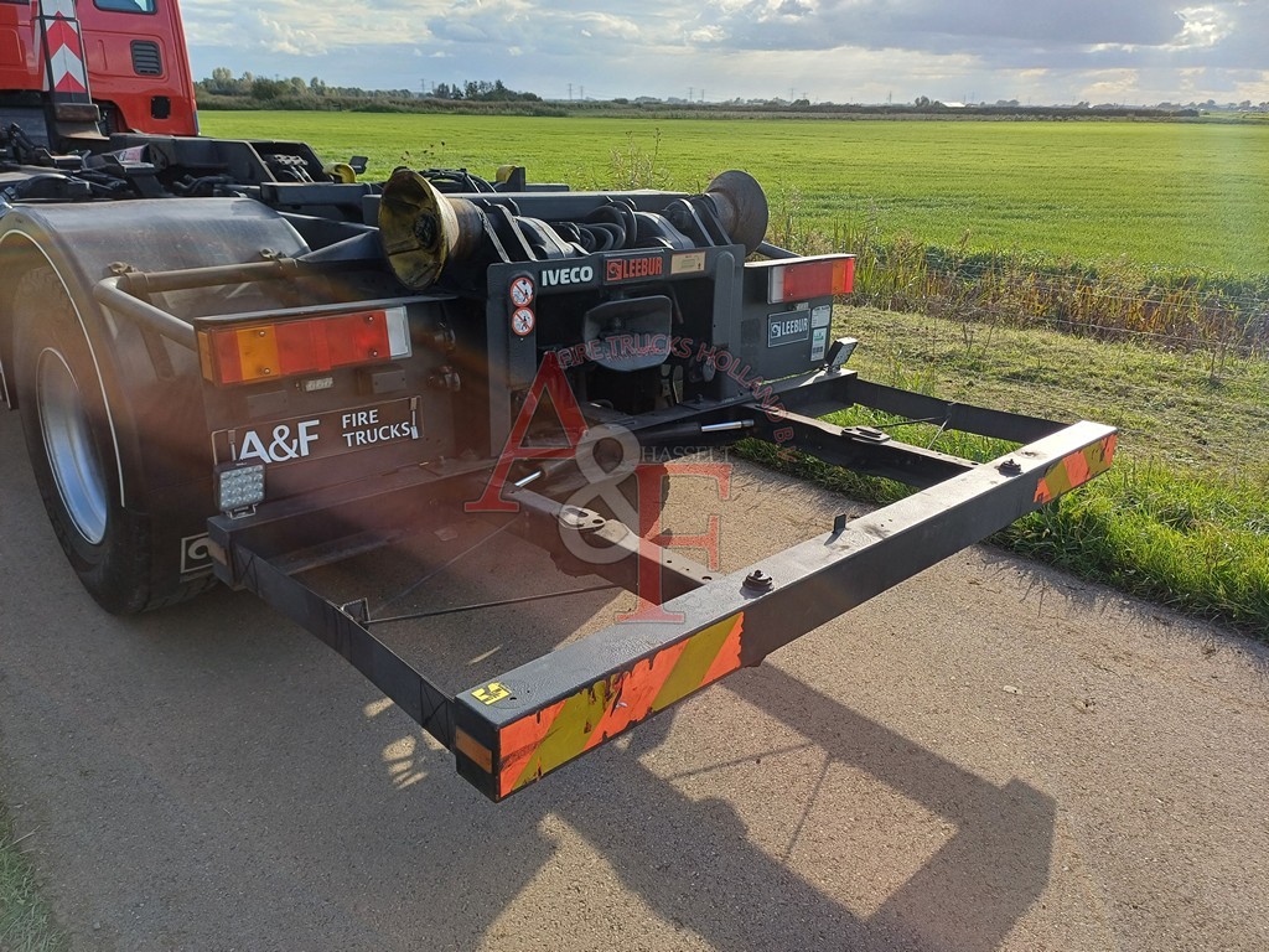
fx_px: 916
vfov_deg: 54.9
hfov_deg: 69.4
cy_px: 476
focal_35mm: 25
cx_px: 634
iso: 50
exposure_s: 1/519
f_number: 1.8
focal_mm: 4.65
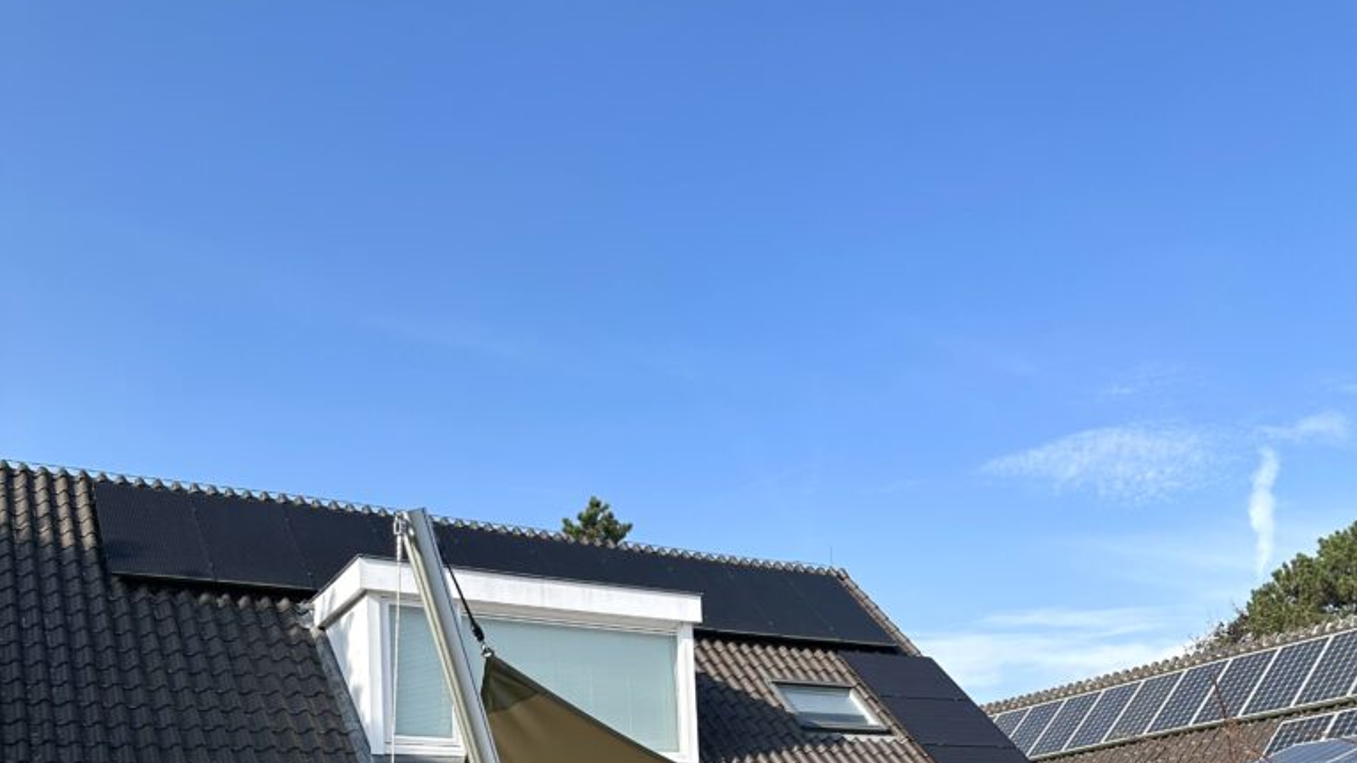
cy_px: 830
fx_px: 1259
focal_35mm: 35
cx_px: 679
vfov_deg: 30.3
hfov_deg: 56.6
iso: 80
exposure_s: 1/3058
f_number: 1.78
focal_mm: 6.86
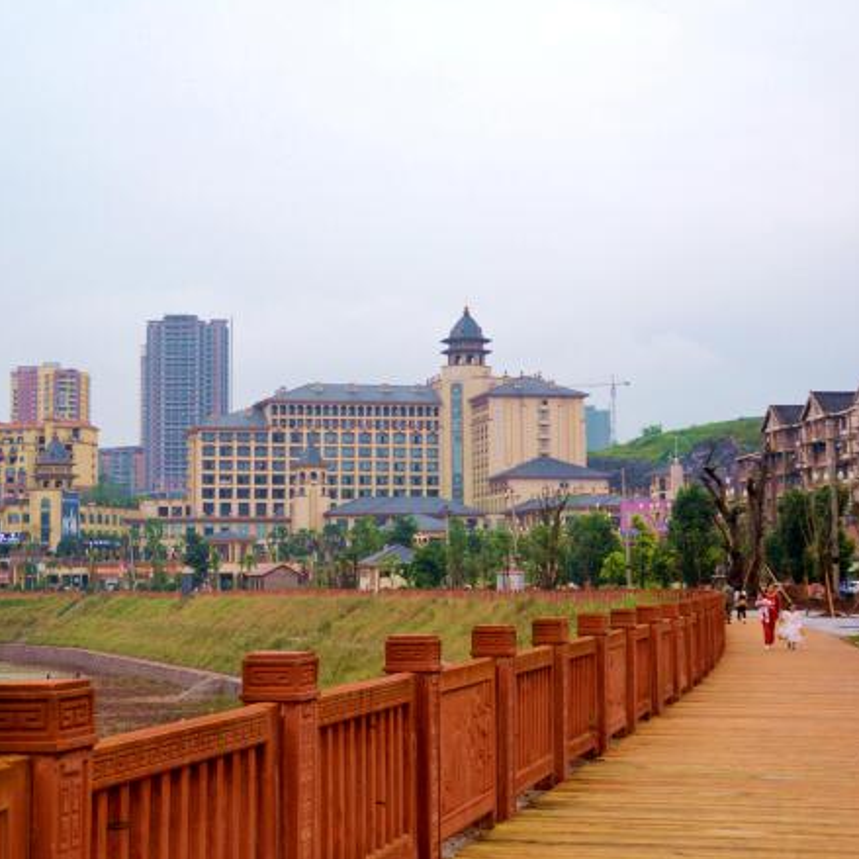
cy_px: 379
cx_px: 370
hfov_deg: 26.5
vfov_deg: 26.5
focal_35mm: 65
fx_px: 1825
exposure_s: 1/80
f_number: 4.5
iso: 400
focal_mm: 28
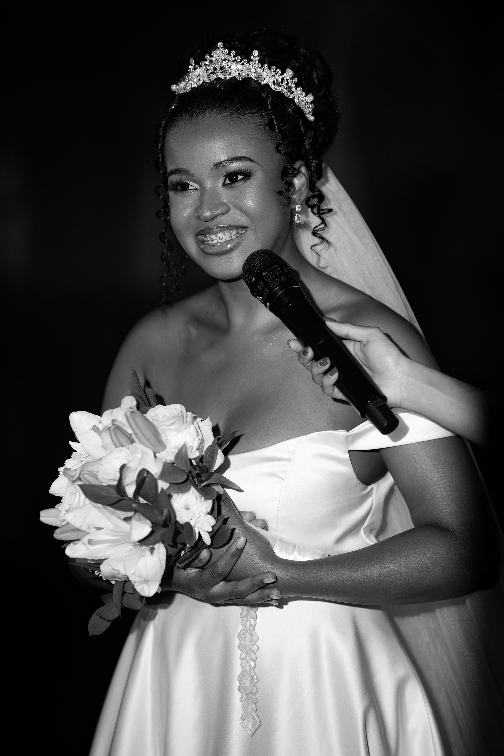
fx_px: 2940
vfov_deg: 14.7
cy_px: 378
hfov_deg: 9.8
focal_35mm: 140
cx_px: 252
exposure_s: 1/250
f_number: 2.8
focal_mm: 140
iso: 125
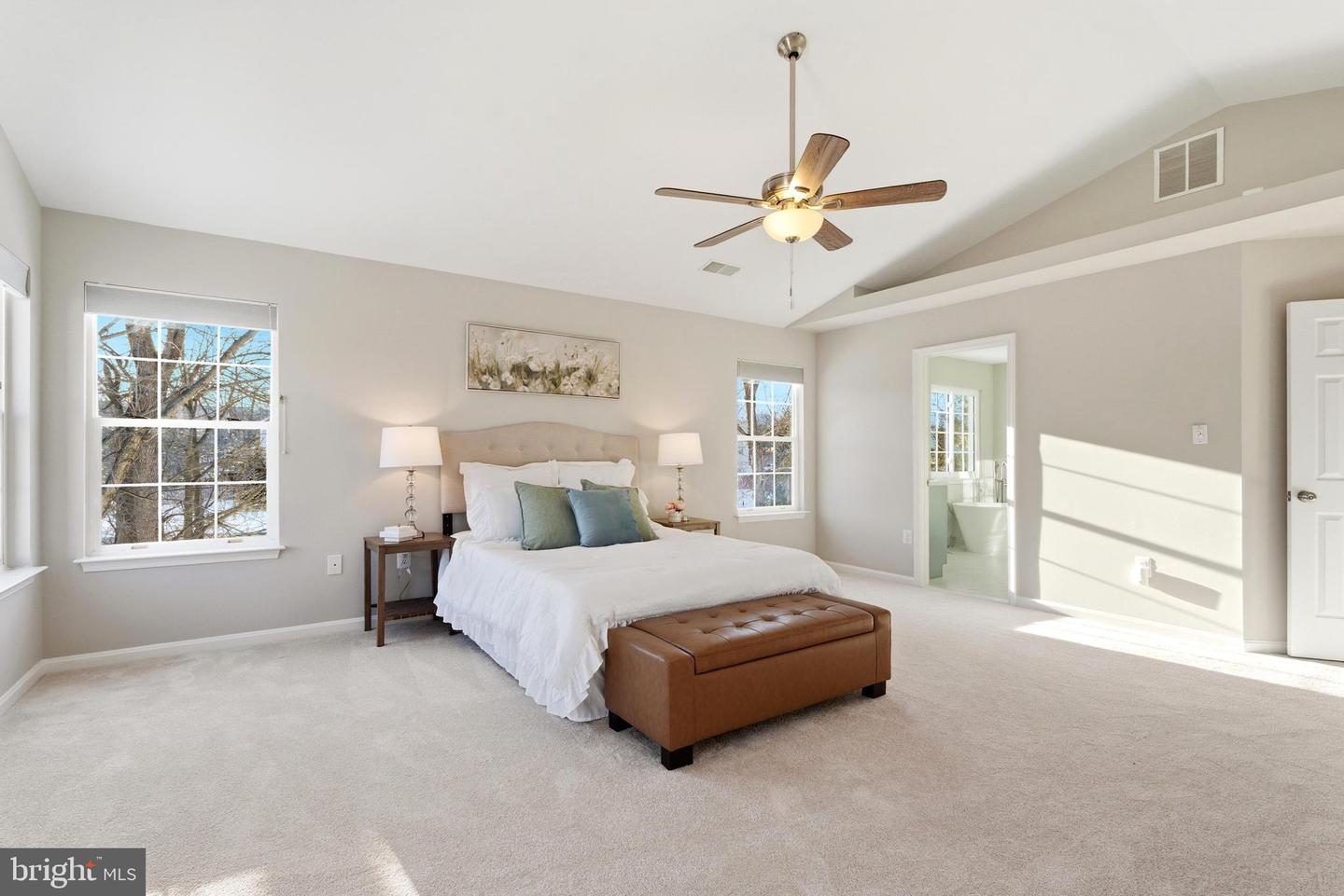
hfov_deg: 96.7
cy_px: 448
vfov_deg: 73.8
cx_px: 672
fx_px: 597
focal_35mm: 16
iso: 400
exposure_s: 1/320
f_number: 8
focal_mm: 16
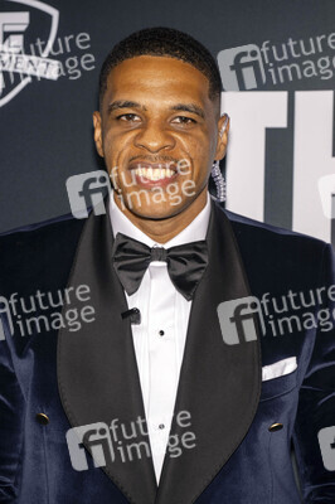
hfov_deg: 15.0
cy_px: 252
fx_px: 1272
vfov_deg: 22.4
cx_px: 168
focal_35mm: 91
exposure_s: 1/200
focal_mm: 91
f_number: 5.6
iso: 800
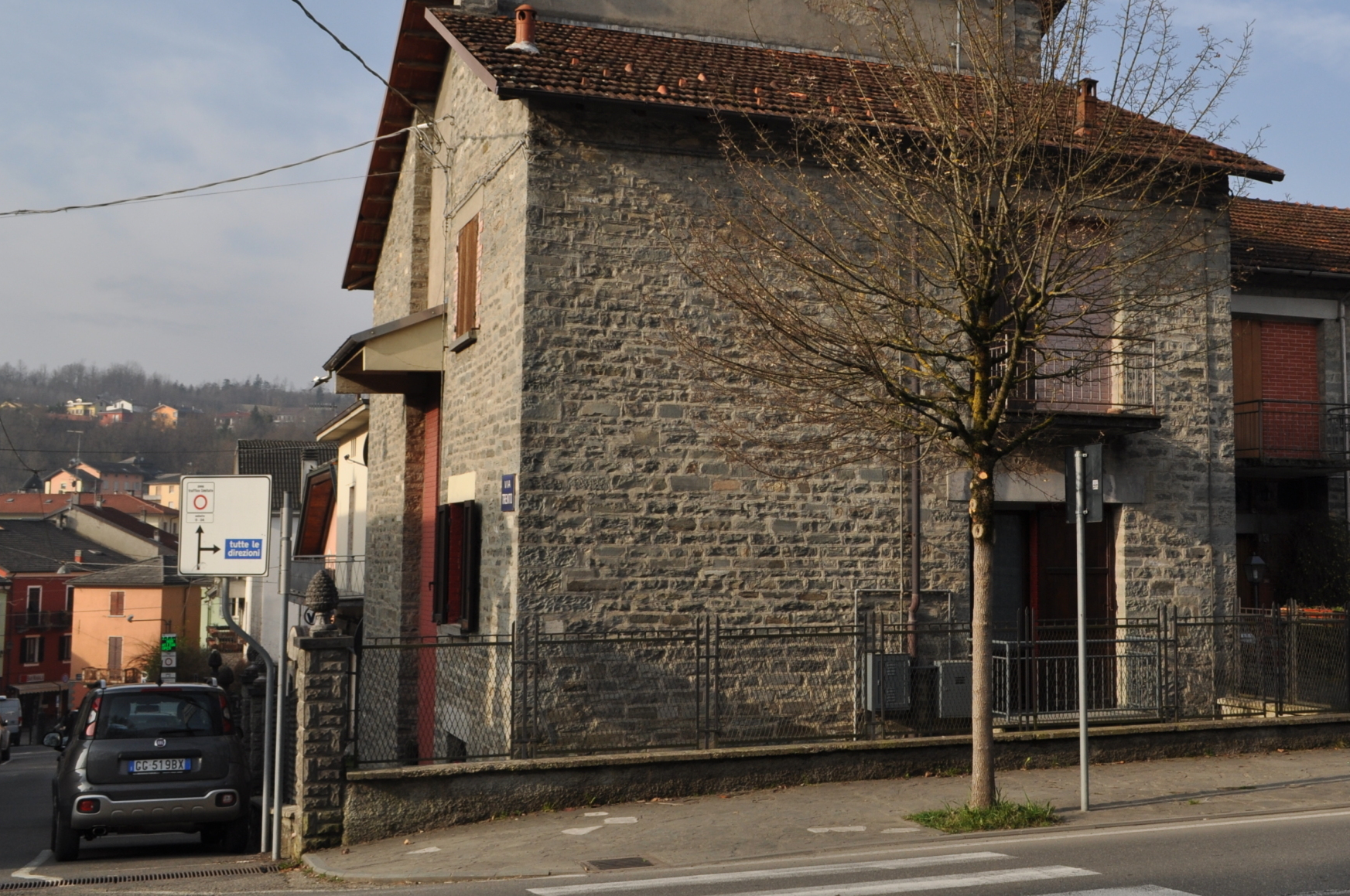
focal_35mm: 44
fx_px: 1648
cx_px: 889
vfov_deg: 30.4
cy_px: 377
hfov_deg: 44.0
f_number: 9
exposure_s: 1/320
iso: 200
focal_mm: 20
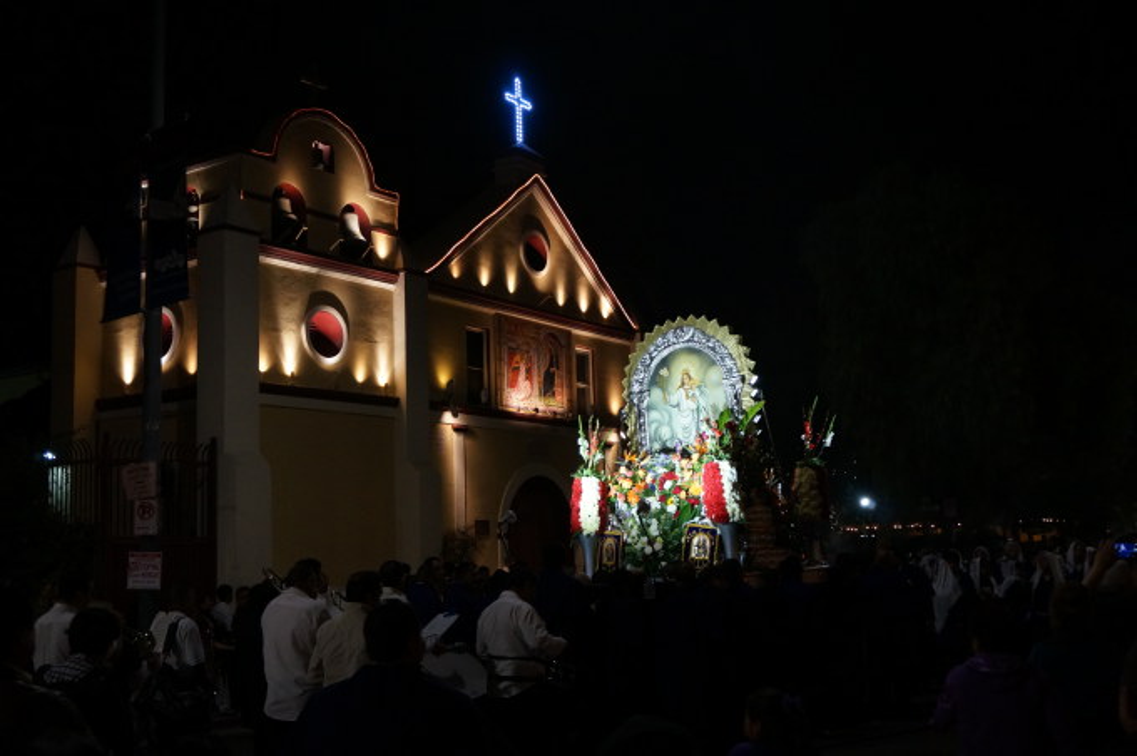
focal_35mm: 40
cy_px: 378
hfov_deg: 48.0
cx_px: 568
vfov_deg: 32.9
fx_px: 1278
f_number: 4.5
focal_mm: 27
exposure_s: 1/60
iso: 1600
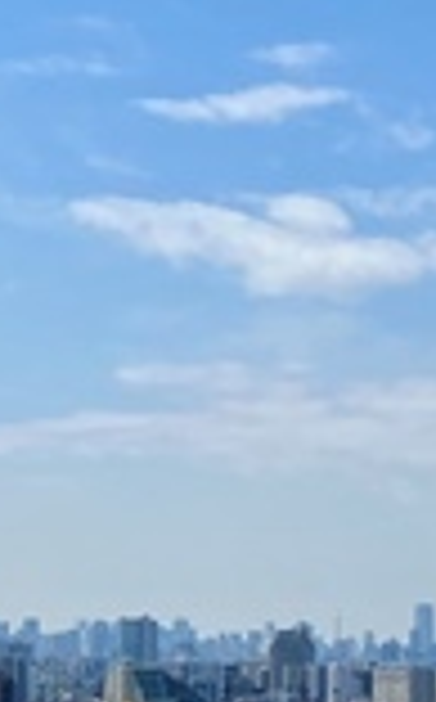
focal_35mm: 145
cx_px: -36
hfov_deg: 8.9
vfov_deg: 14.4
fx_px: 2767
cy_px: 472
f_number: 1.8
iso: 32
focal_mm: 3.99
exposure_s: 1/3745
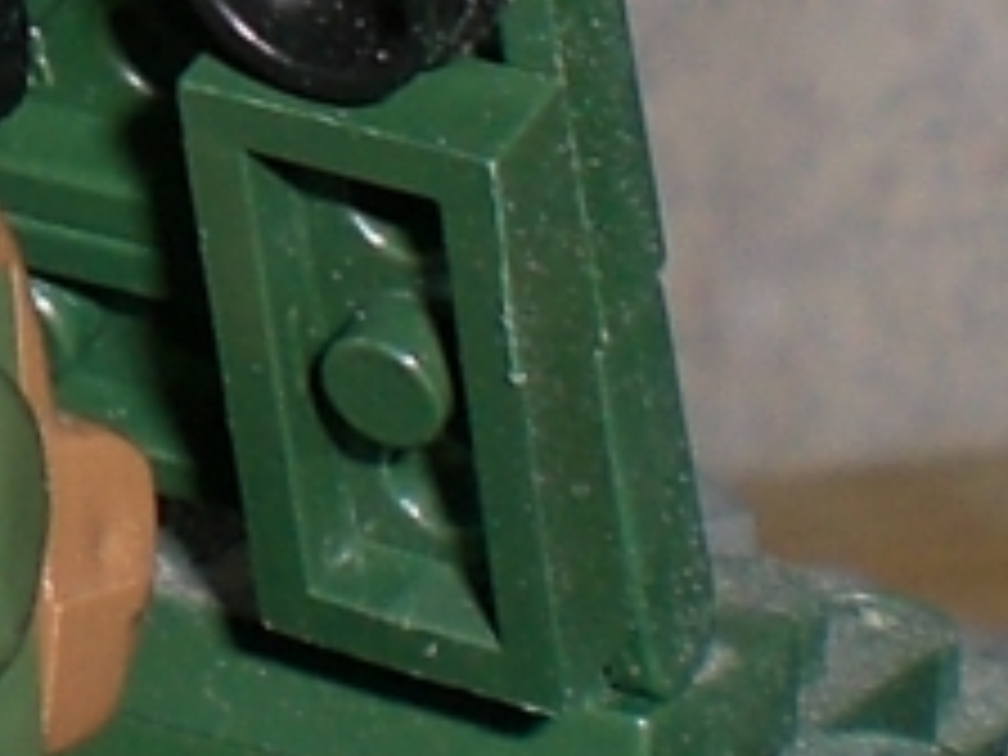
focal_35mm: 272
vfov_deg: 5.4
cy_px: -176
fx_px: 7920
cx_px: -522
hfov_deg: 7.2
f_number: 4.4
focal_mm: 6.3
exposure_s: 1/60
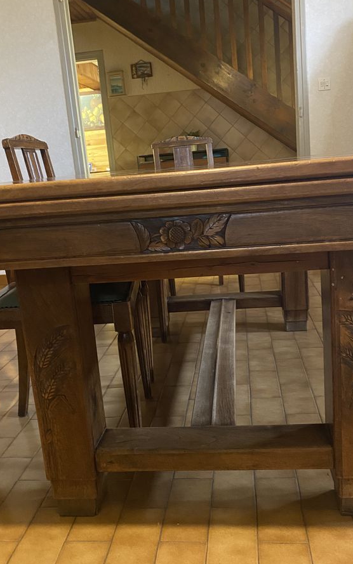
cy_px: 269
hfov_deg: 40.6
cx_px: 183
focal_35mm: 31
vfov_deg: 61.2
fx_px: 477
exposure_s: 1/25
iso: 800
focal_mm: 4.25
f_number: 1.8
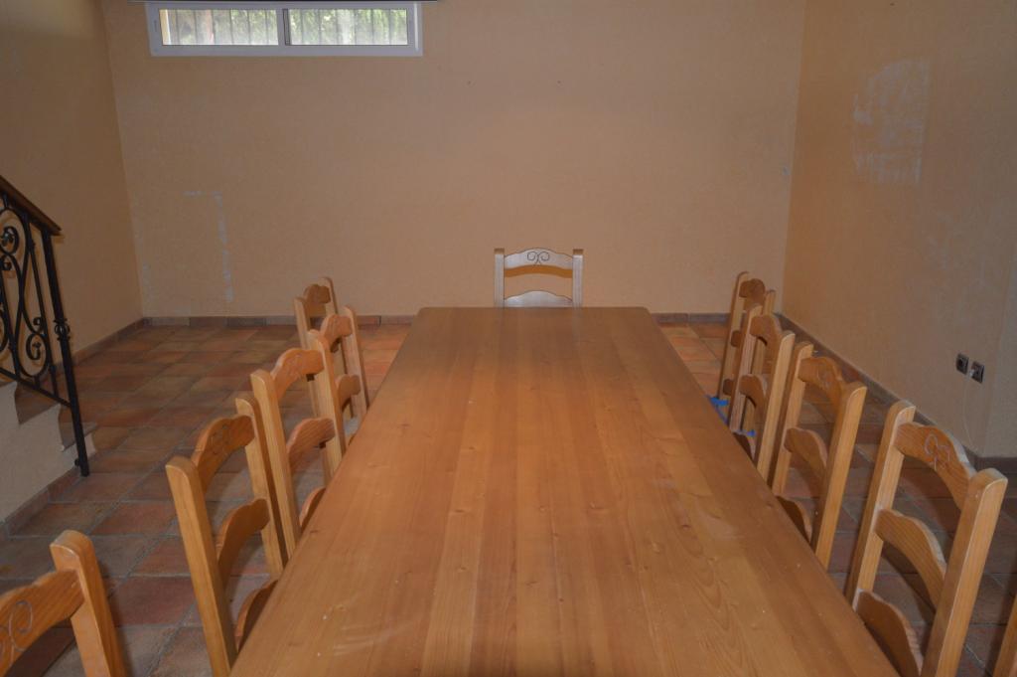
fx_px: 847
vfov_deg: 43.5
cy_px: 338
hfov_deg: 62.0
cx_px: 508
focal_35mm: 30
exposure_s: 1/60
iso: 800
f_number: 5.6
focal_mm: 20
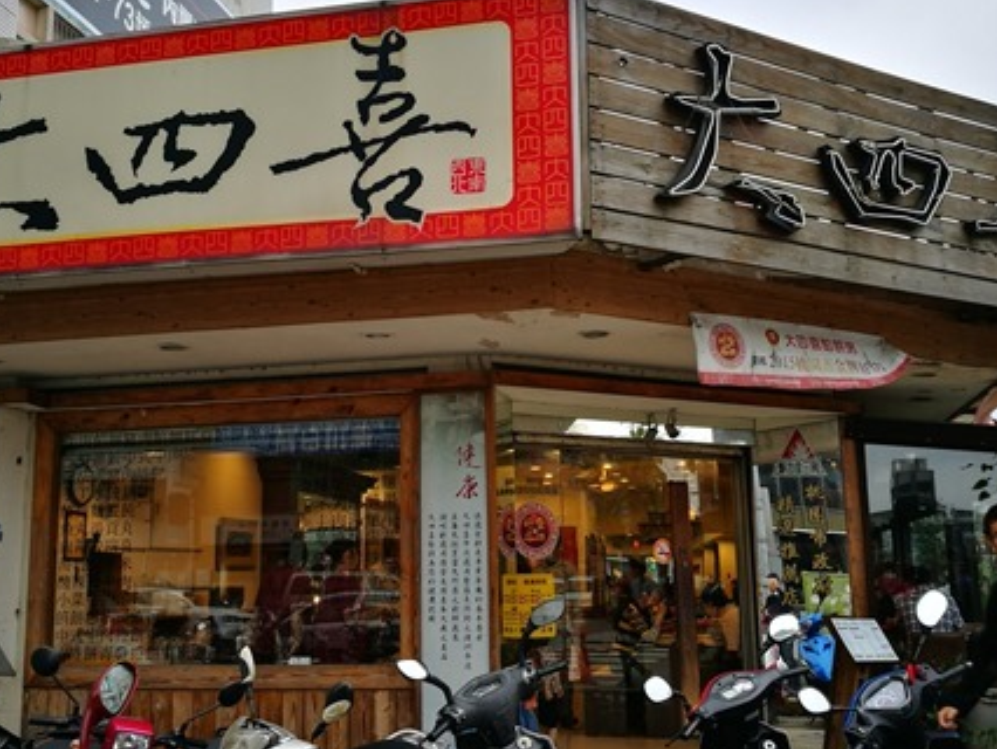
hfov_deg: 48.9
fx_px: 1095
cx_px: 484
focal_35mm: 38
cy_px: 391
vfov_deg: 37.7
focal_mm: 4.5
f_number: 2.2
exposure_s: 1/50
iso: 50
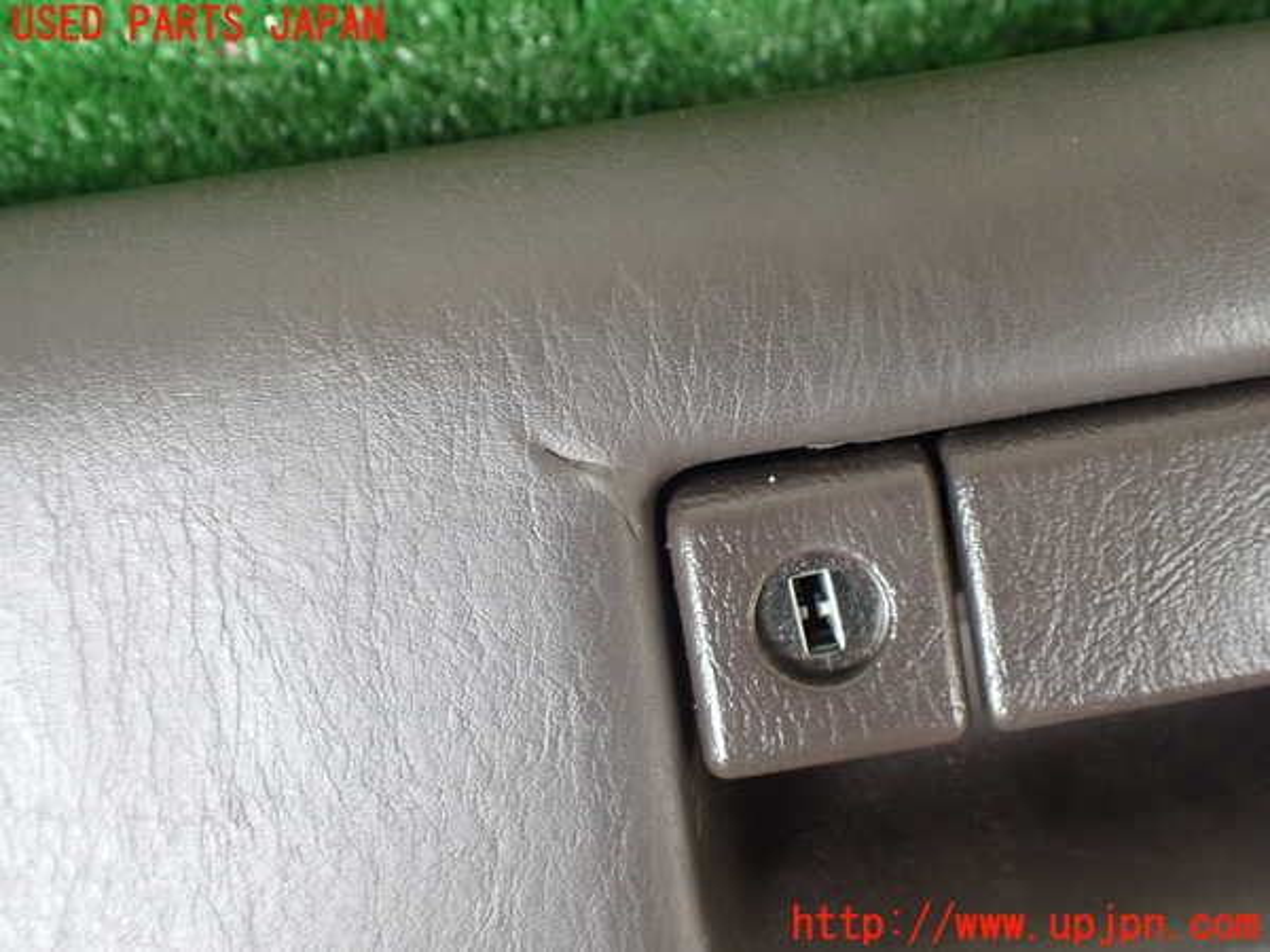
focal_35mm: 30
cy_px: 476
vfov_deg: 46.8
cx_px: 635
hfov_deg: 60.0
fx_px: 1101
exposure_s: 1/100
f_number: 2.3
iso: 800
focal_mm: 5.4
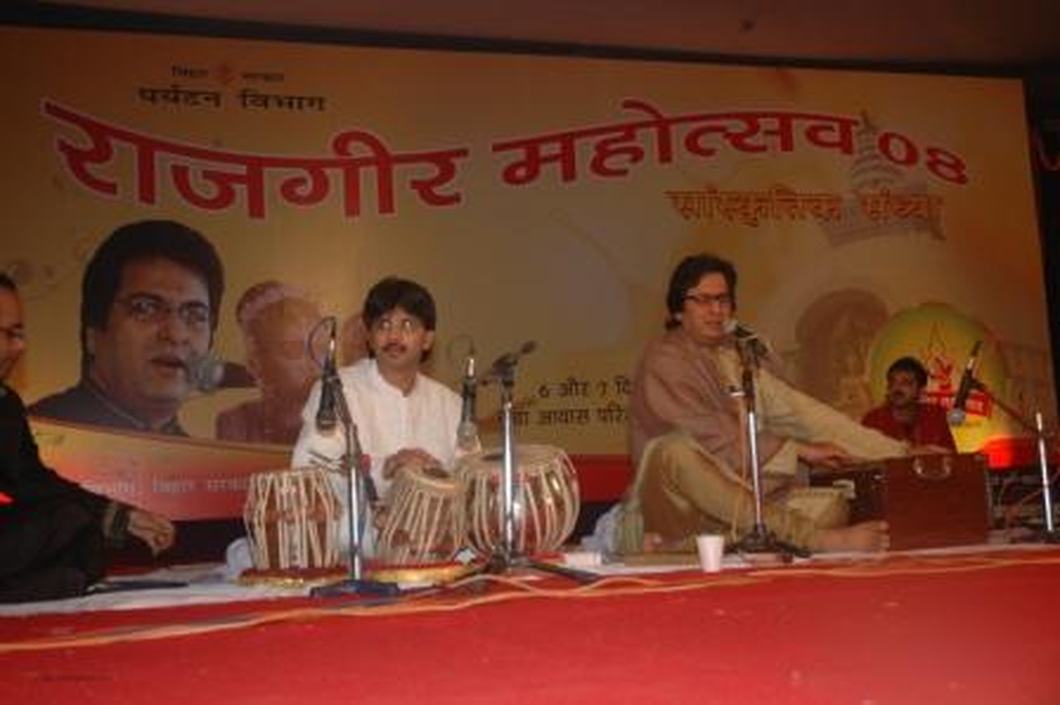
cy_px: 352
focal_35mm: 46
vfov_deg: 28.9
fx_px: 1368
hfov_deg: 42.4
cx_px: 530
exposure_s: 1/60
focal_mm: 31
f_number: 4
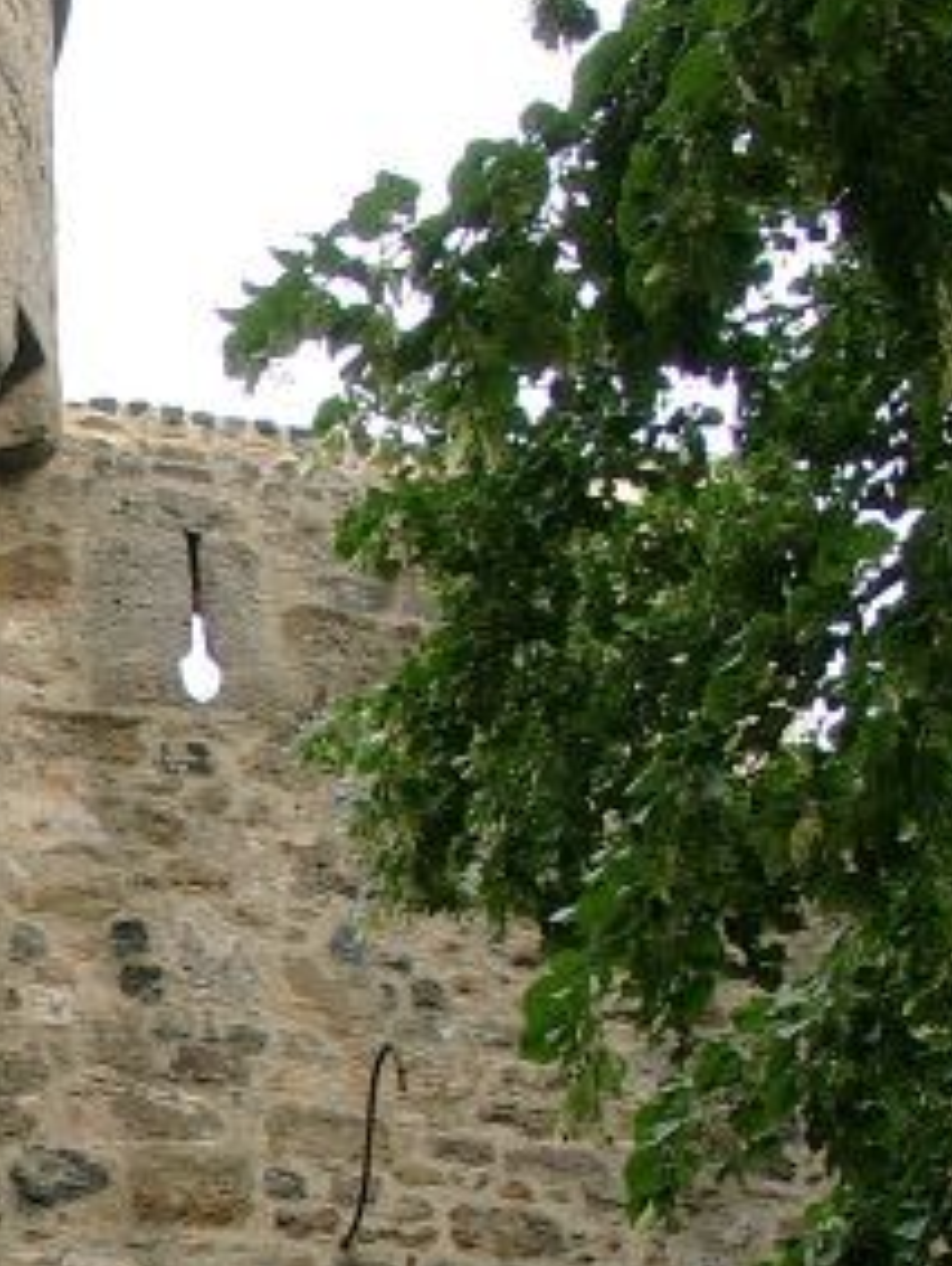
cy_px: 1185
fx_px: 3512
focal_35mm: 96
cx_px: -259
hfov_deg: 14.8
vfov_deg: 19.9
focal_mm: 7.13
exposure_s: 1/107
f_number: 4
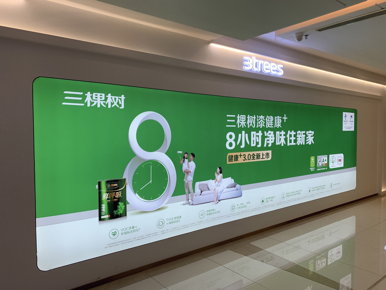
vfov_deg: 53.1
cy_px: 145
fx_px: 290
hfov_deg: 67.3
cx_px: 193
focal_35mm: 26
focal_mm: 4.25
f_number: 1.8
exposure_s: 1/133
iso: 25
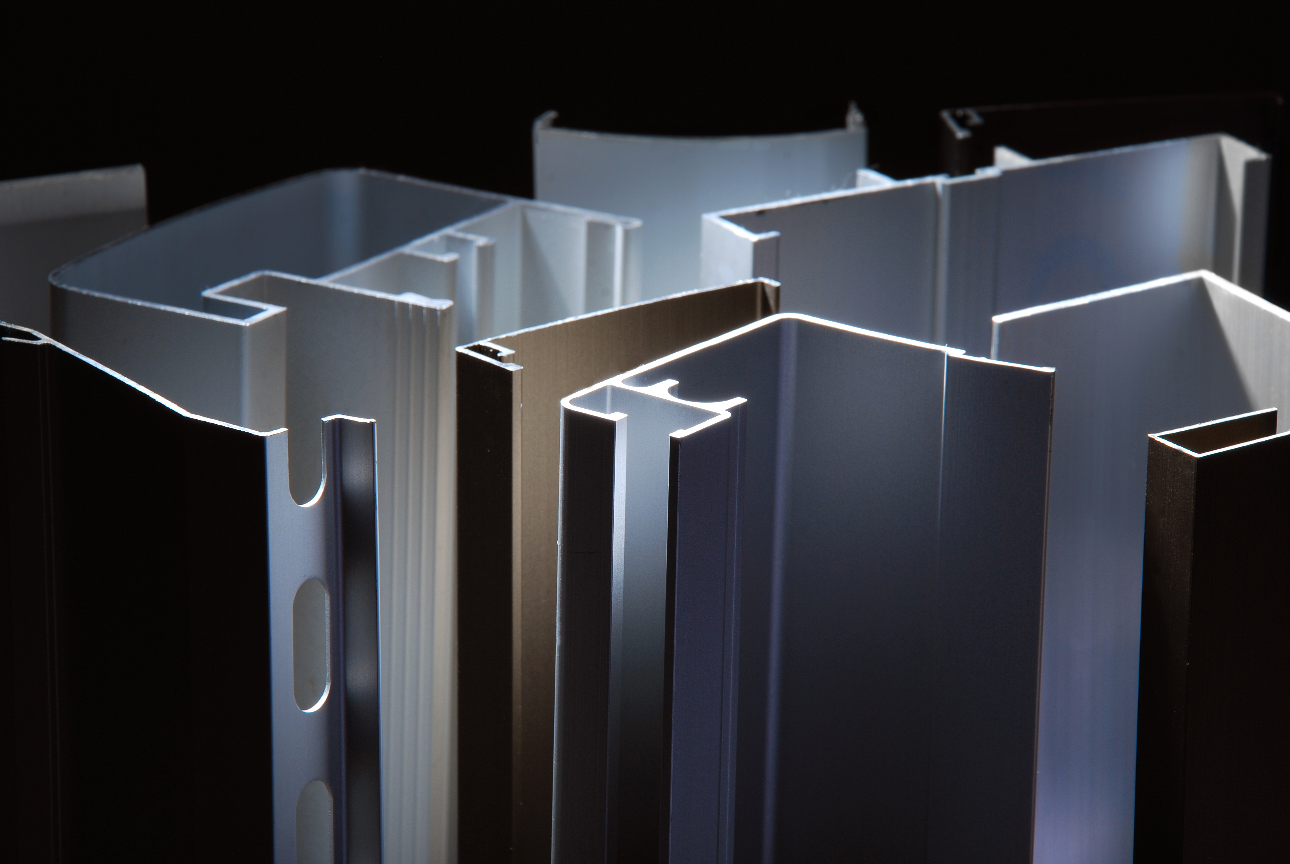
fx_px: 7265
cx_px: 645
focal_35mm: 202
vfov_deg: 6.8
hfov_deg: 10.1
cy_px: 432
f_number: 16
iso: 100
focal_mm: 135
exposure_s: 1/200
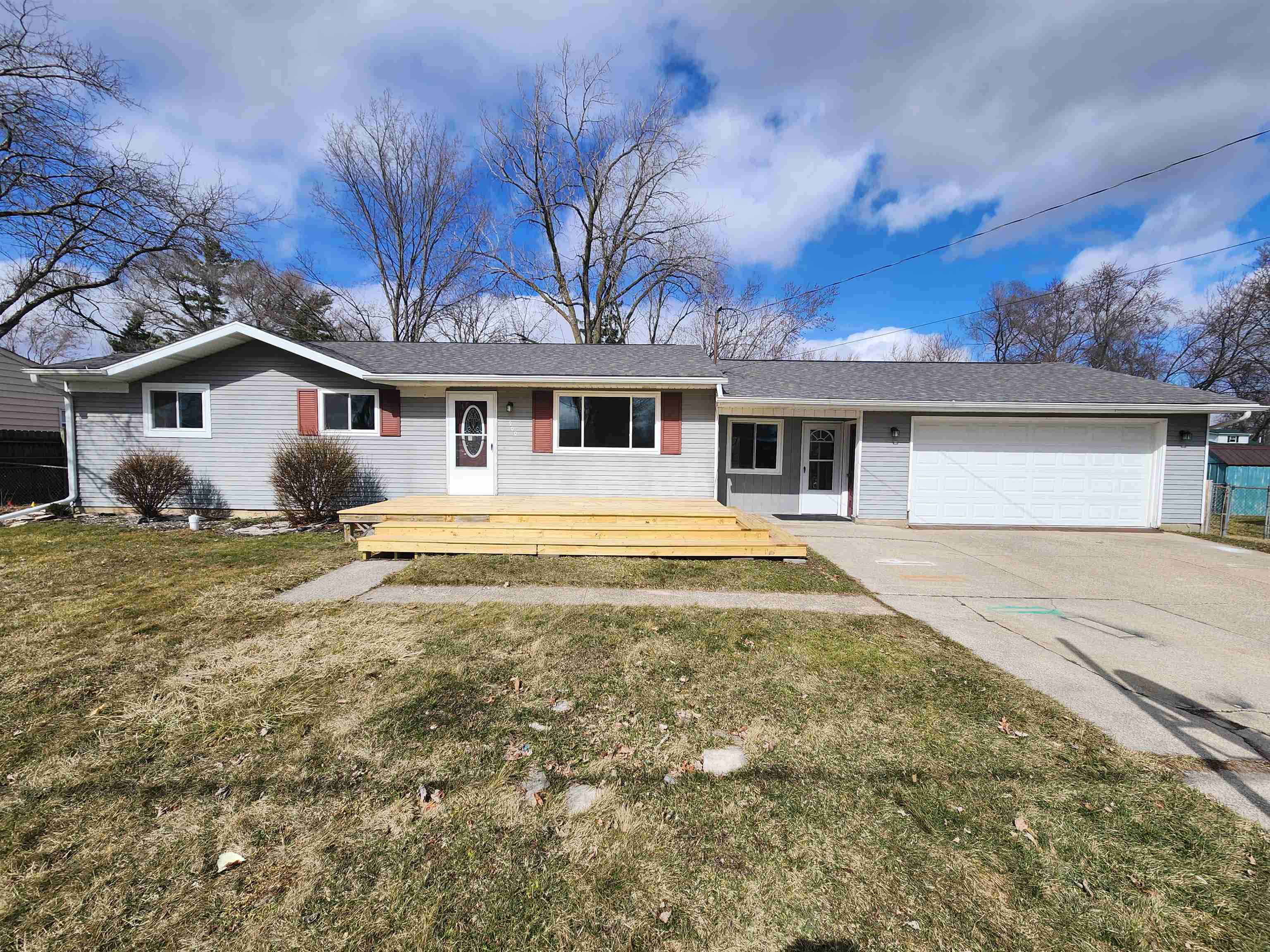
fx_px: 477
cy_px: 476
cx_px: 635
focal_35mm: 13
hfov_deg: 106.2
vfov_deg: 89.9
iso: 50
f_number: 2.2
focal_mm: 2.2
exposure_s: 1/2565
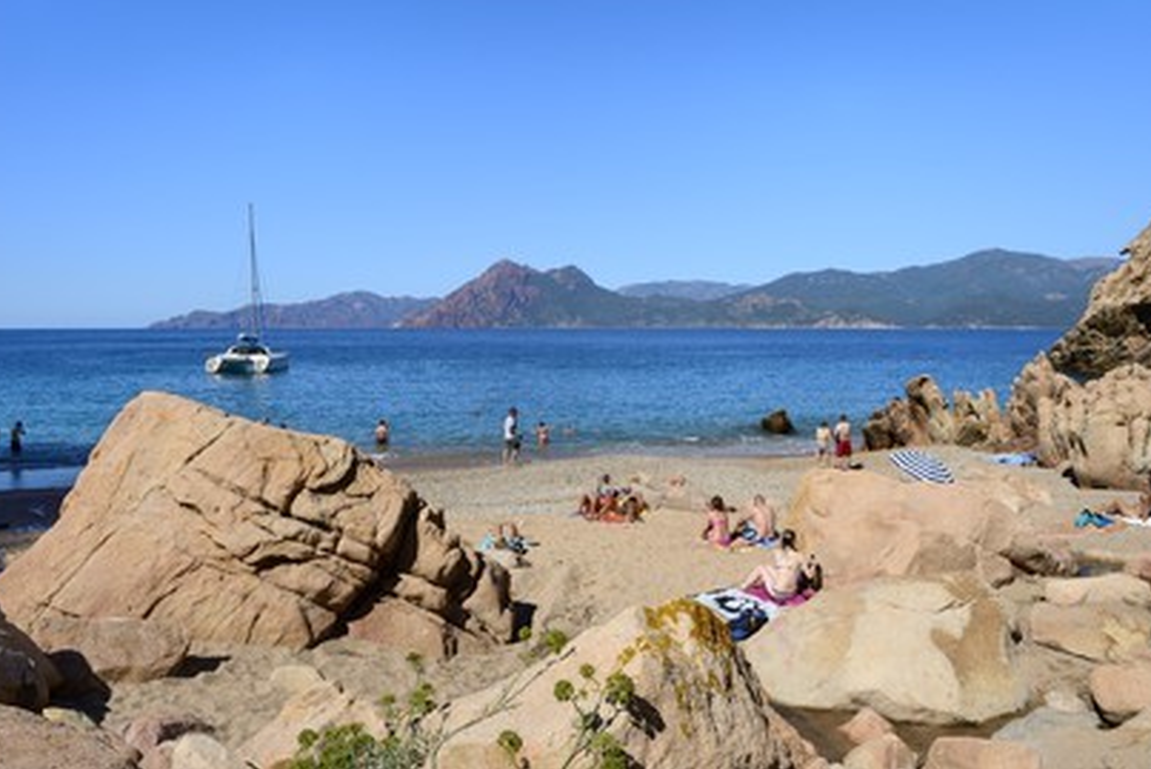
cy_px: 372
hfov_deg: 71.5
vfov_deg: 51.3
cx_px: 560
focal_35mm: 25
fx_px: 800
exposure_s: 1/320
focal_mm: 24
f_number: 13
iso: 200
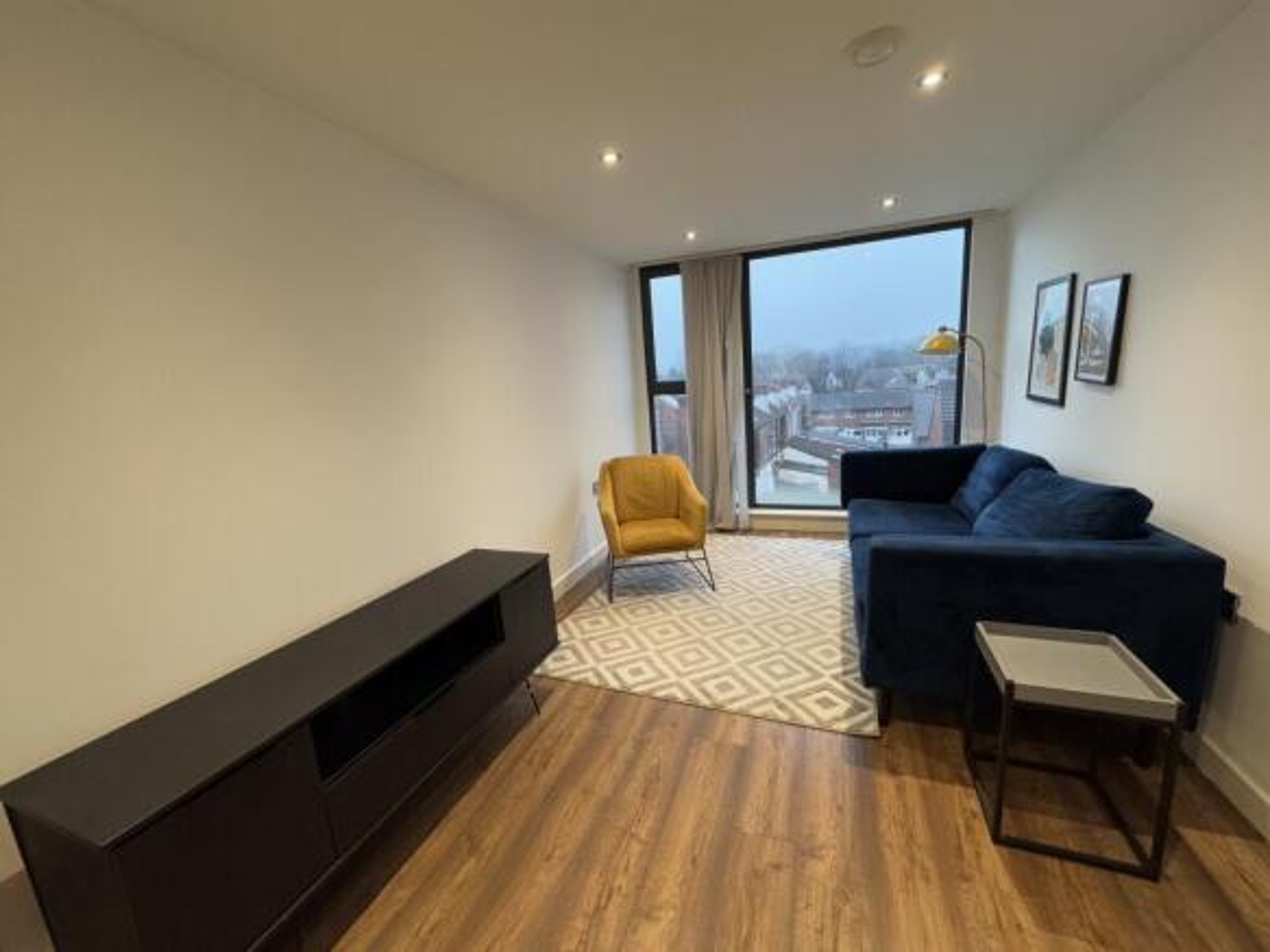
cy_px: 476
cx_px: 635
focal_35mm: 14
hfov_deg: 102.1
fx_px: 514
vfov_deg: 85.7
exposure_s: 1/99
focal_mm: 2.22
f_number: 2.2
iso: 320
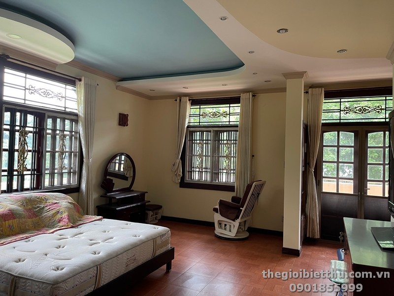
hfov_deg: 67.3
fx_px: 296
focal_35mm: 26
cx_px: 197
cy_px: 148
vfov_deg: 53.1
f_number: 1.6
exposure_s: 1/63
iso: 125
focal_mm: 5.1
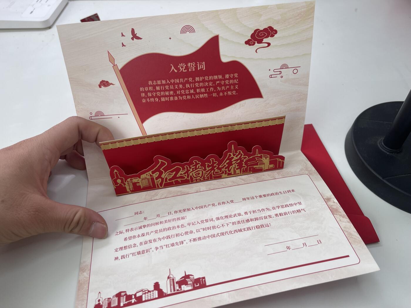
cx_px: 206
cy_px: 154
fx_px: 297
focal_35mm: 25
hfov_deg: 69.4
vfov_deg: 54.9
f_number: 1.6
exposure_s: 1/228
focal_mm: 5.1
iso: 32
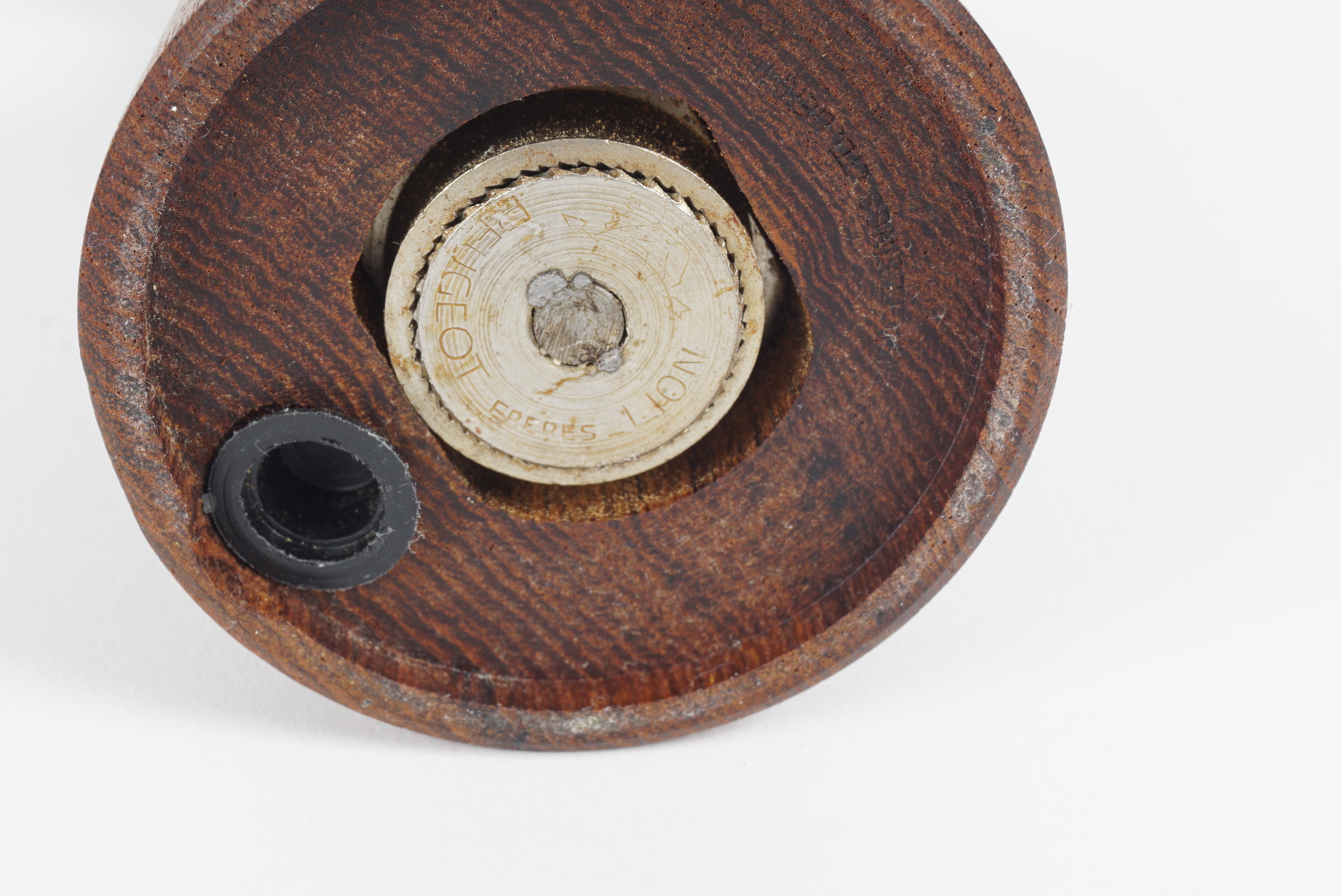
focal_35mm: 77
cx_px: 574
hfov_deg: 26.3
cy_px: 371
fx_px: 2870
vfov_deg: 17.7
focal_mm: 40
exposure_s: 1/125
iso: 100
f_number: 16
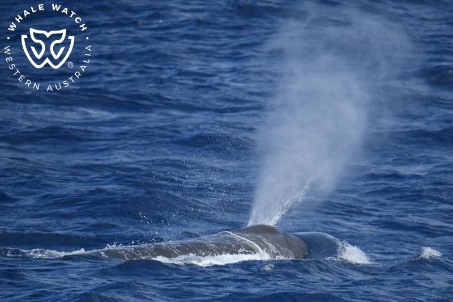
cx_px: 226
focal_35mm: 600
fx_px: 7548
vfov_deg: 2.3
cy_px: 151
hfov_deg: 3.4
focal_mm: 600
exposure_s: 1/8000
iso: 1400
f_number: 6.3
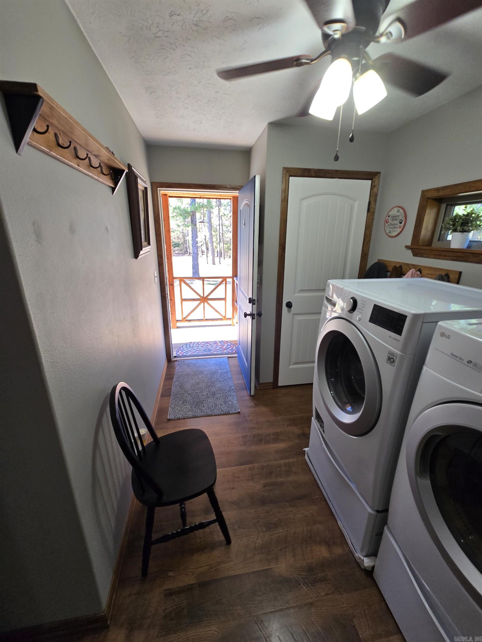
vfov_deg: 106.2
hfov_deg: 89.9
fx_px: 241
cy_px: 321
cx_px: 241
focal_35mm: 13
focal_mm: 2.2
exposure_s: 1/120
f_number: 2.2
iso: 100
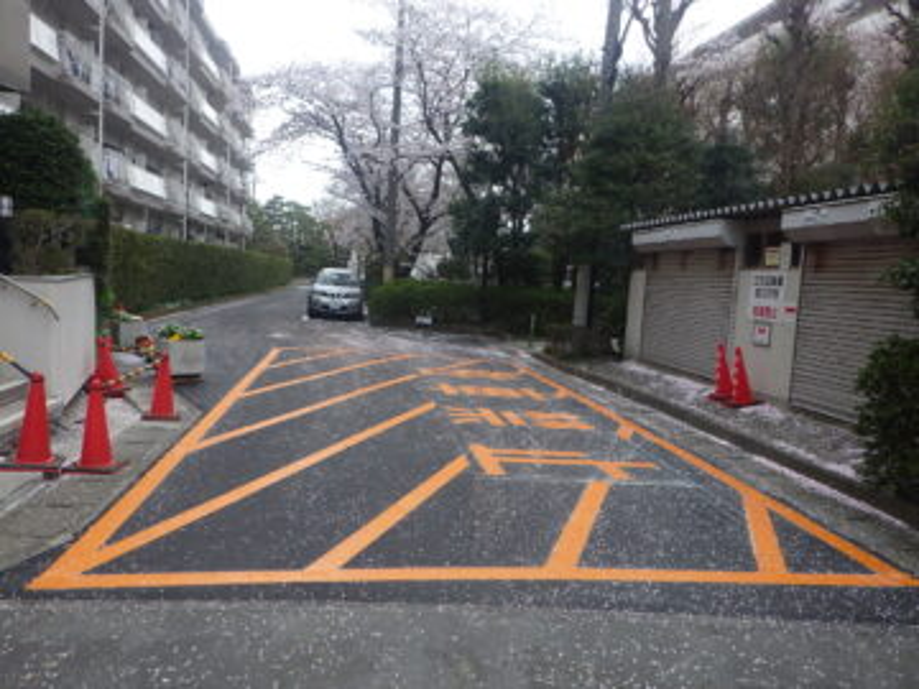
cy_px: 344
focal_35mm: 28
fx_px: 743
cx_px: 460
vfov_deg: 49.7
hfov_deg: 63.4
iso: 125
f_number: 3.5
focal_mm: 5
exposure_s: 1/100
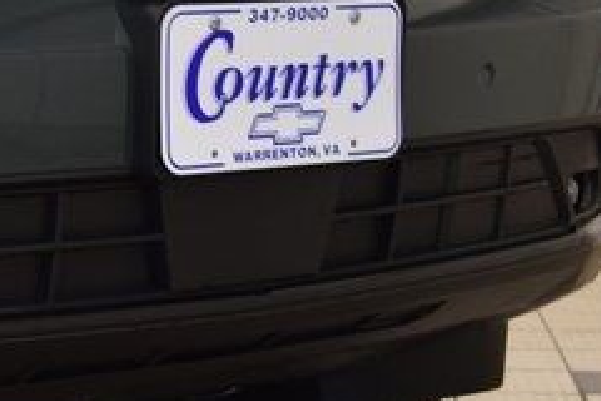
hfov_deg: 13.2
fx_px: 2537
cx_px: -85
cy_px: 207
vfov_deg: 9.0
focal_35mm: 152
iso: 1600
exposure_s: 1/60
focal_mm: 38
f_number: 7.1
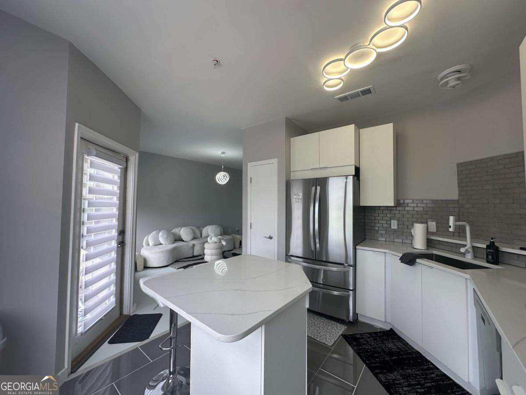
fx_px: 213
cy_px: 198
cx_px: 263
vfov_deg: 85.7
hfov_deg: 102.1
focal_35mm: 14
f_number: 2.2
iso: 40
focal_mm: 2.22
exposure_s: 1/110
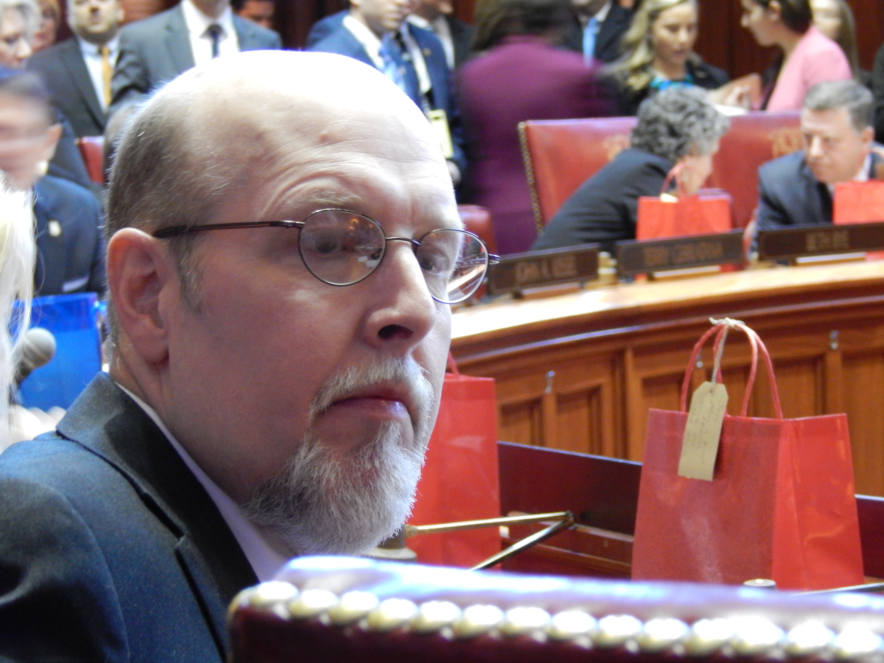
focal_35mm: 142
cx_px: 442
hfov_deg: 13.9
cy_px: 332
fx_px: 3626
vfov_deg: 10.4
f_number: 4.9
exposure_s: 1/6
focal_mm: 25.3
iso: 800
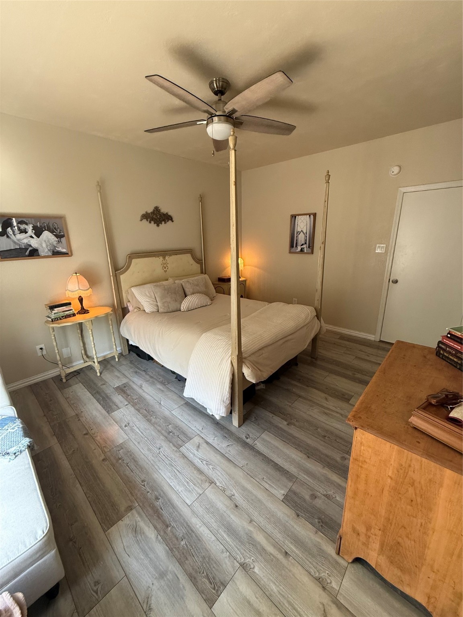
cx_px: 232
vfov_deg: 102.1
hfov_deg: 85.7
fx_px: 250
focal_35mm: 14
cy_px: 308
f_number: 2.2
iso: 320
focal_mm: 2.22
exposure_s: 1/120
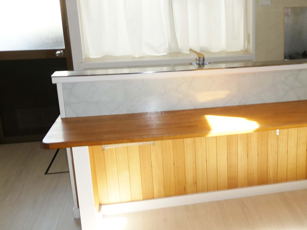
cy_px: 84
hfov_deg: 44.7
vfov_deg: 34.9
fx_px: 364
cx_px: 219
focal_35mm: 41
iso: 100
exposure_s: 1/60
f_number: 3.3
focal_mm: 4.3
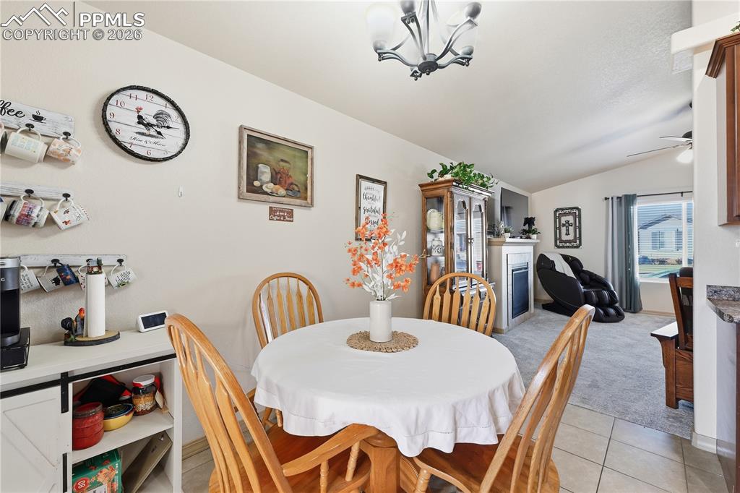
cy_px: 246
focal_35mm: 15
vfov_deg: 77.3
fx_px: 308
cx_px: 370
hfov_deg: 100.4
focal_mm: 15
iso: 800
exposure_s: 1/30
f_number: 11
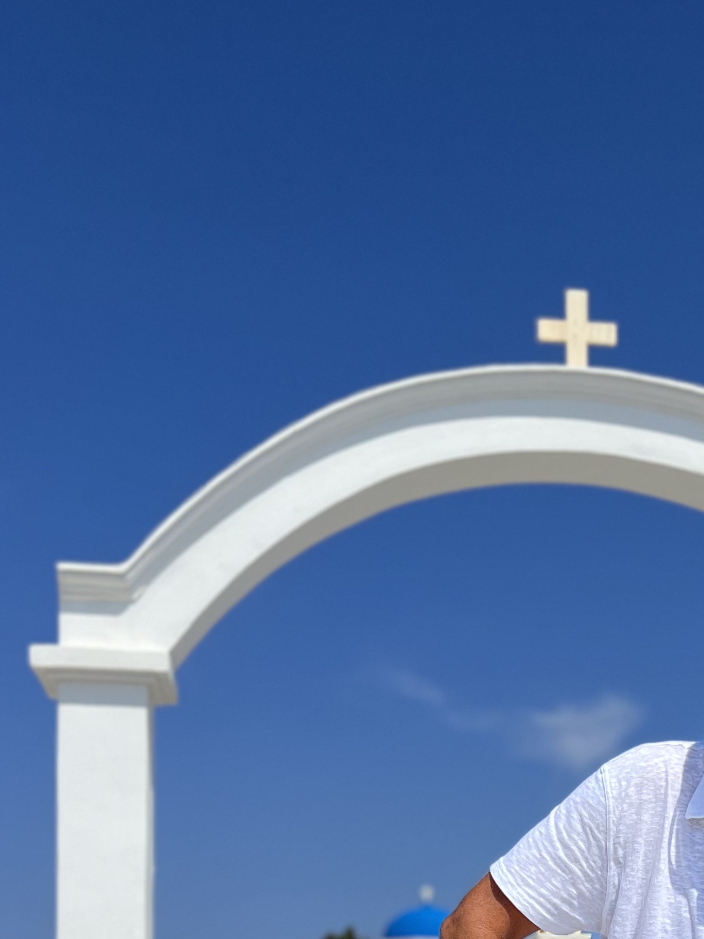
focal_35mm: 60
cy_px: 1022
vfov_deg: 29.2
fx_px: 1627
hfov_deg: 23.8
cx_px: 622
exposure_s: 1/14286
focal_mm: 5.7
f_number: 1.5
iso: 50
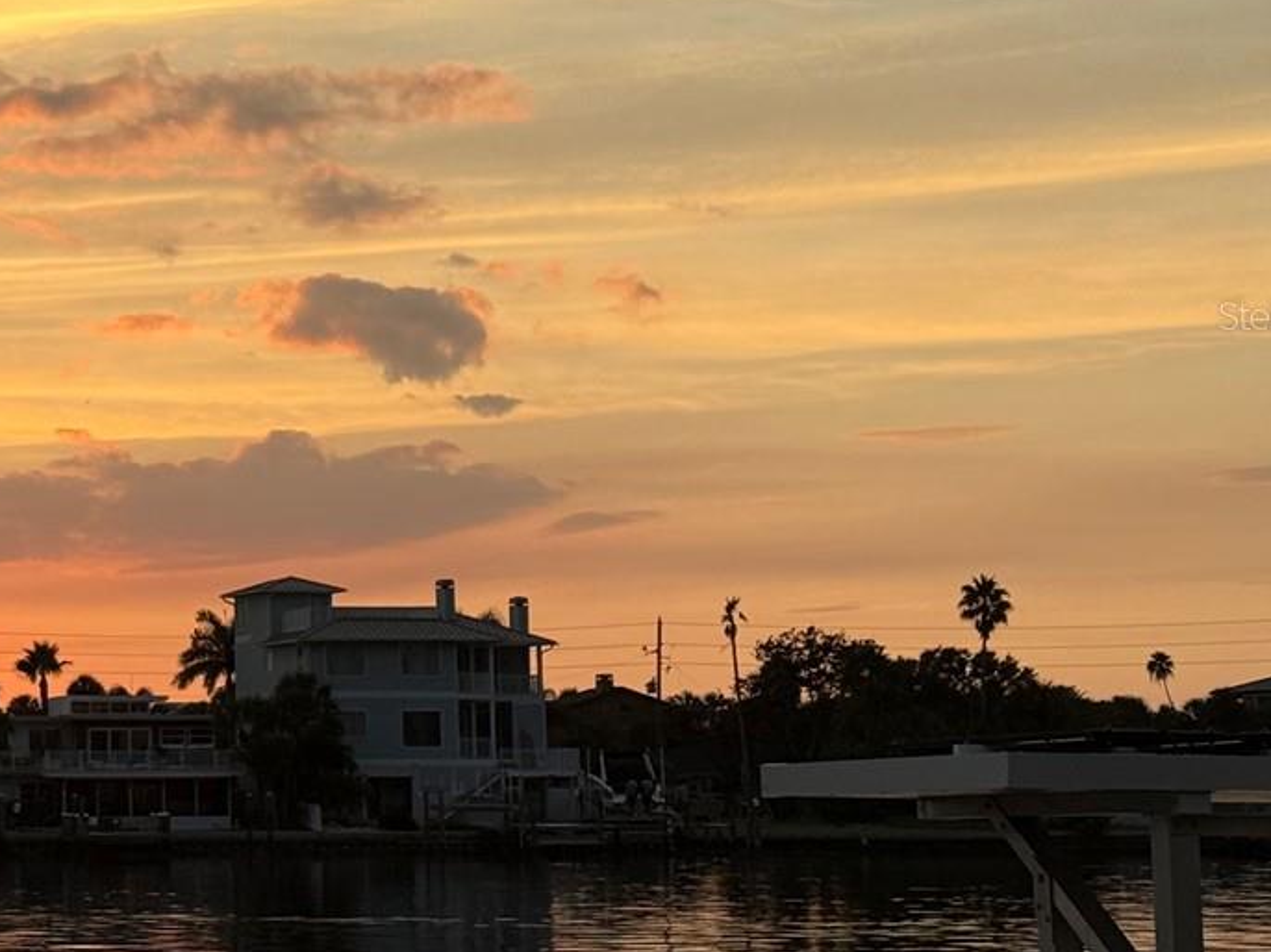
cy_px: 315
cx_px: -89
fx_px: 4111
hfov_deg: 17.1
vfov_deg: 13.2
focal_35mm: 112
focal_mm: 6.76
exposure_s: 1/1185
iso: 80
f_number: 1.78
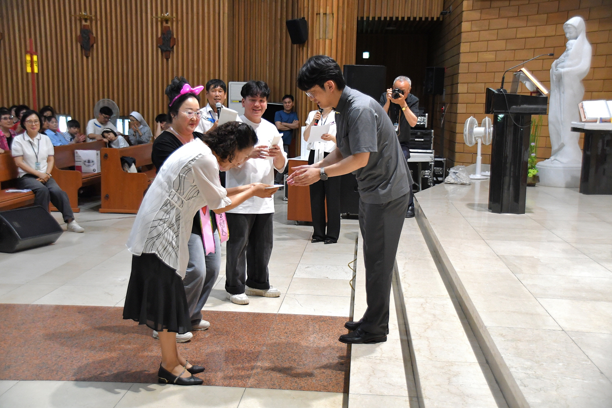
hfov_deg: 41.1
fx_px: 816
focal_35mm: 48
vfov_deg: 28.1
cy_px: 204
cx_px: 306
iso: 2000
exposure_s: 1/125
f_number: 4.2
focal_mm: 32
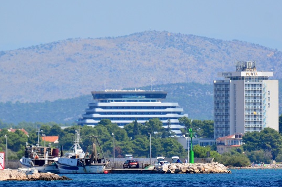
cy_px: 131
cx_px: 153
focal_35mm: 840
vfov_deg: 1.6
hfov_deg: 2.5
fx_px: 6564
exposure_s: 1/1600
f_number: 6.3
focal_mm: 300
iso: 400
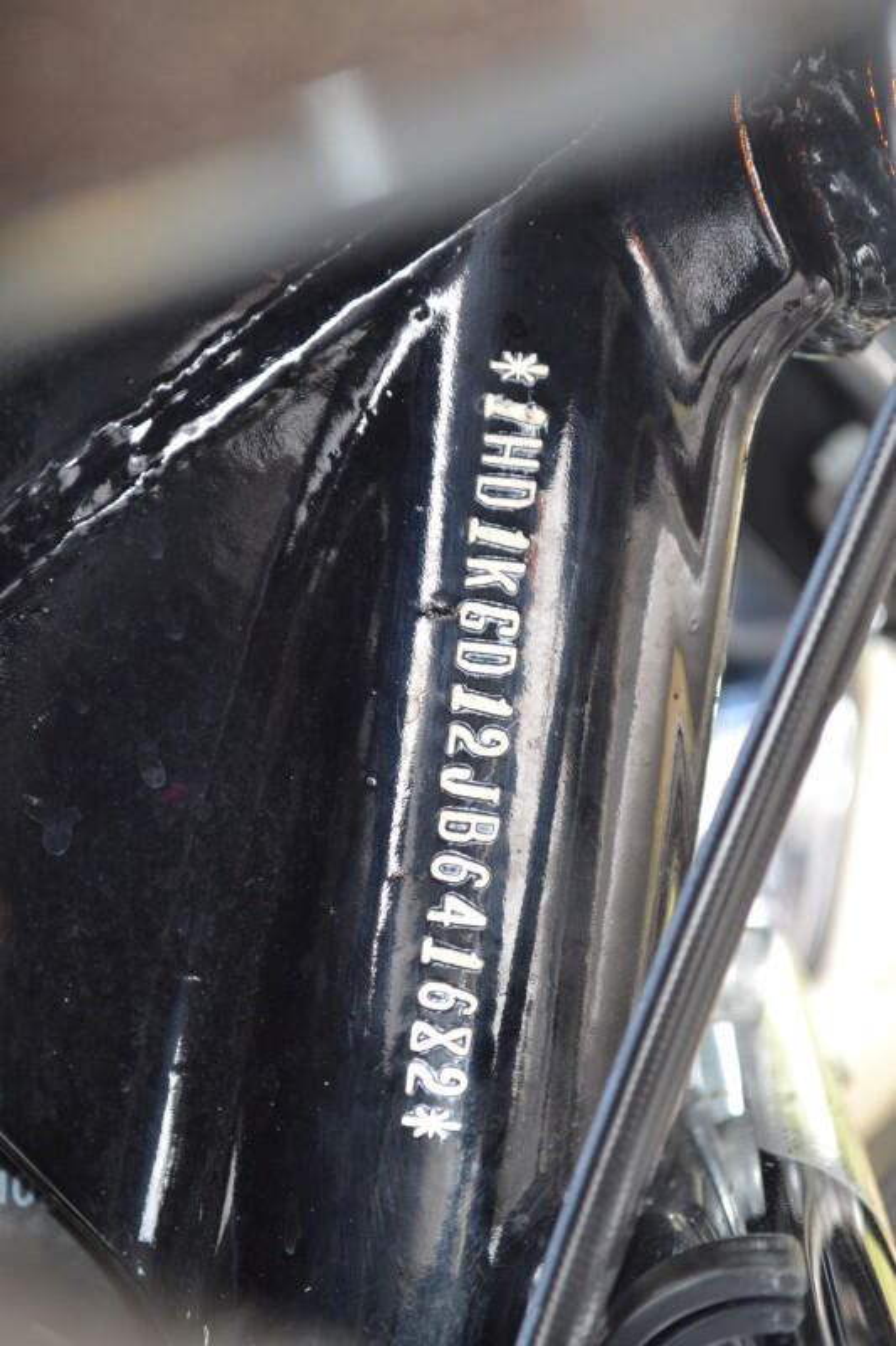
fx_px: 3081
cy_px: 673
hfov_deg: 16.5
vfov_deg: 24.6
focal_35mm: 82
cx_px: 448
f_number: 5.6
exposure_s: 1/60
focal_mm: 55
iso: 720
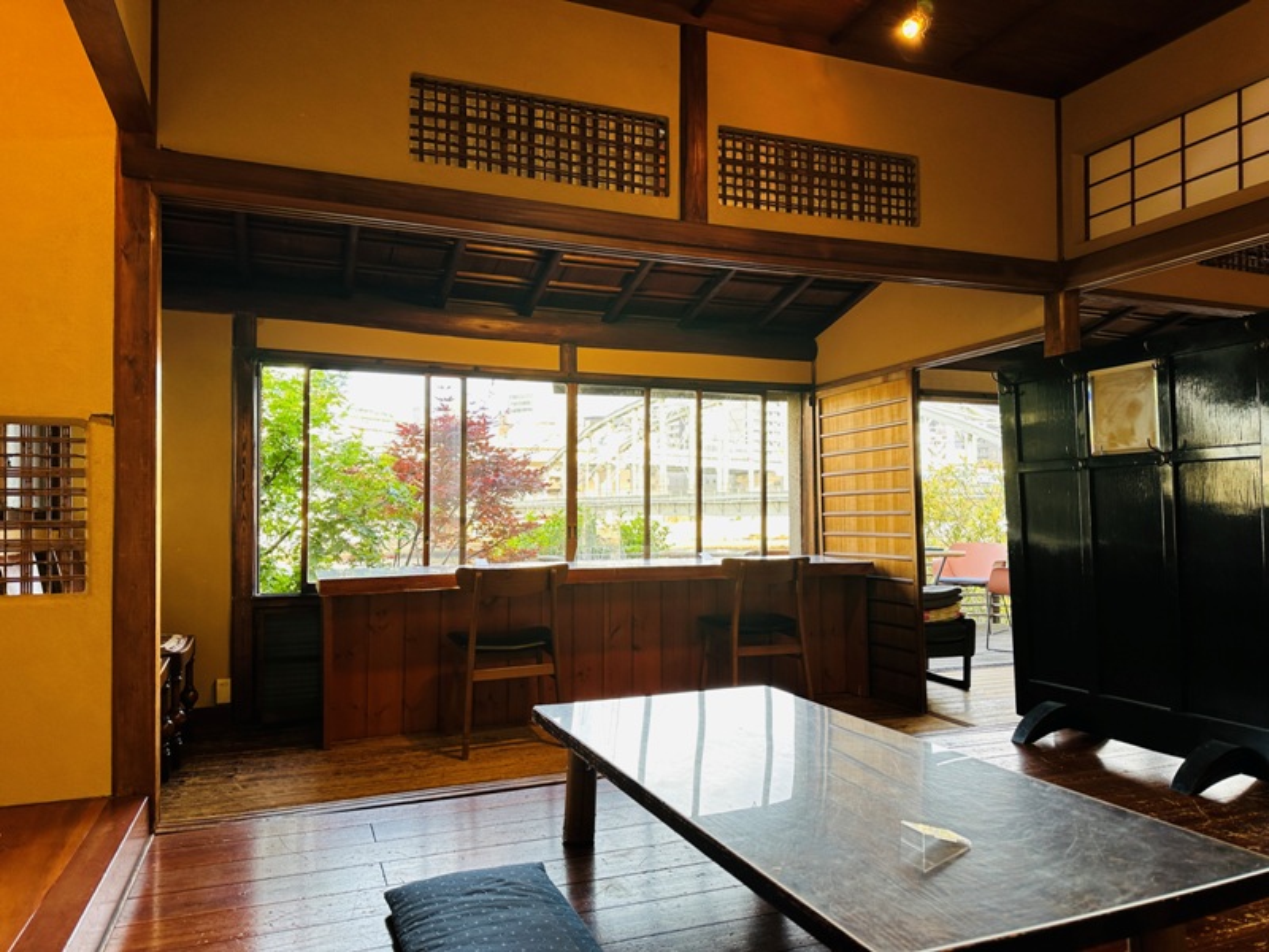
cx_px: 634
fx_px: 880
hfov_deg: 71.6
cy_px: 476
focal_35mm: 24
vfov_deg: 56.8
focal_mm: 6.86
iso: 80
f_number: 1.78
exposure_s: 1/100
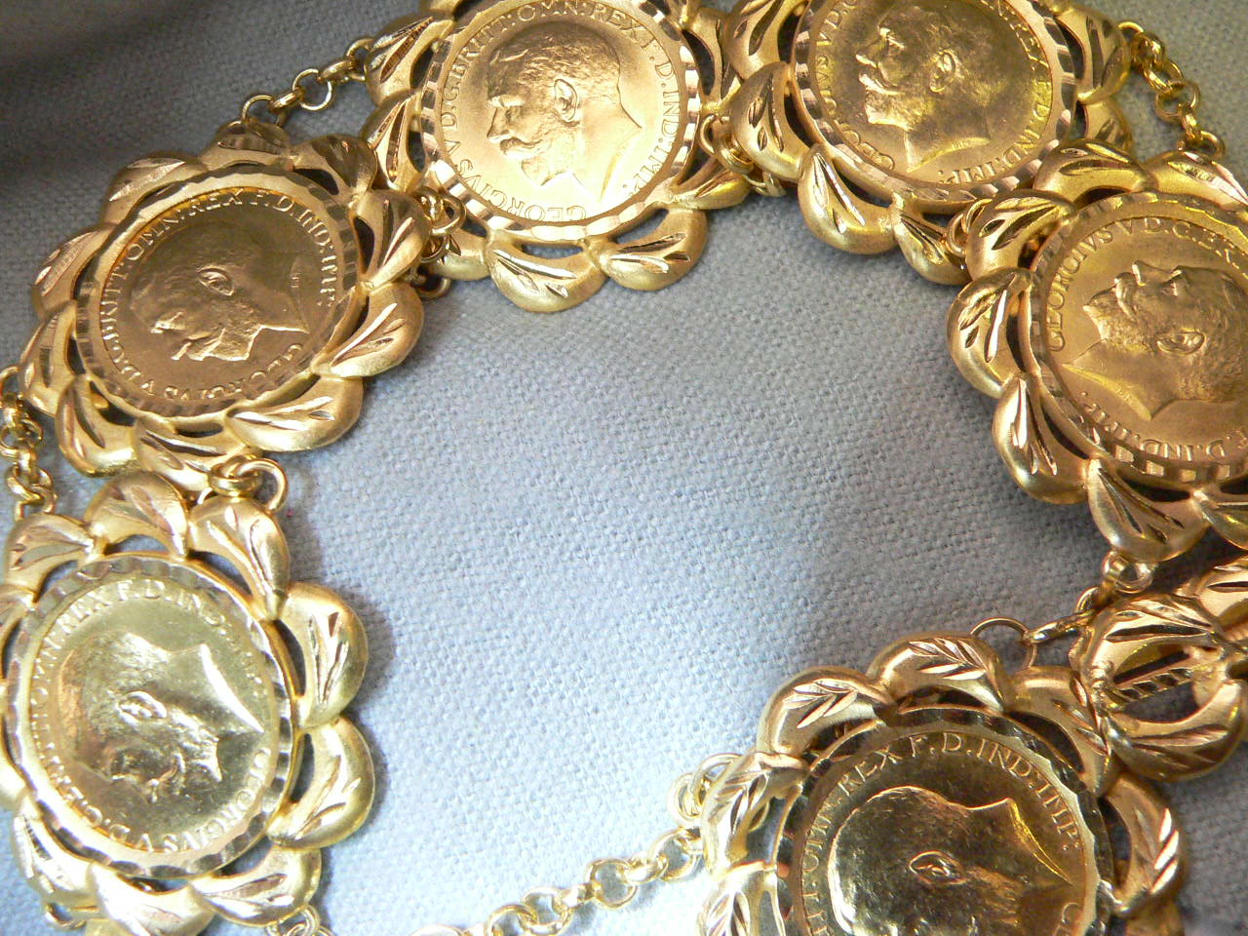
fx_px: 1298
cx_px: 624
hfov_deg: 51.4
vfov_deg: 39.7
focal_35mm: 36
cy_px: 468
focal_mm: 6
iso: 400
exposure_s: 1/15
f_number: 4
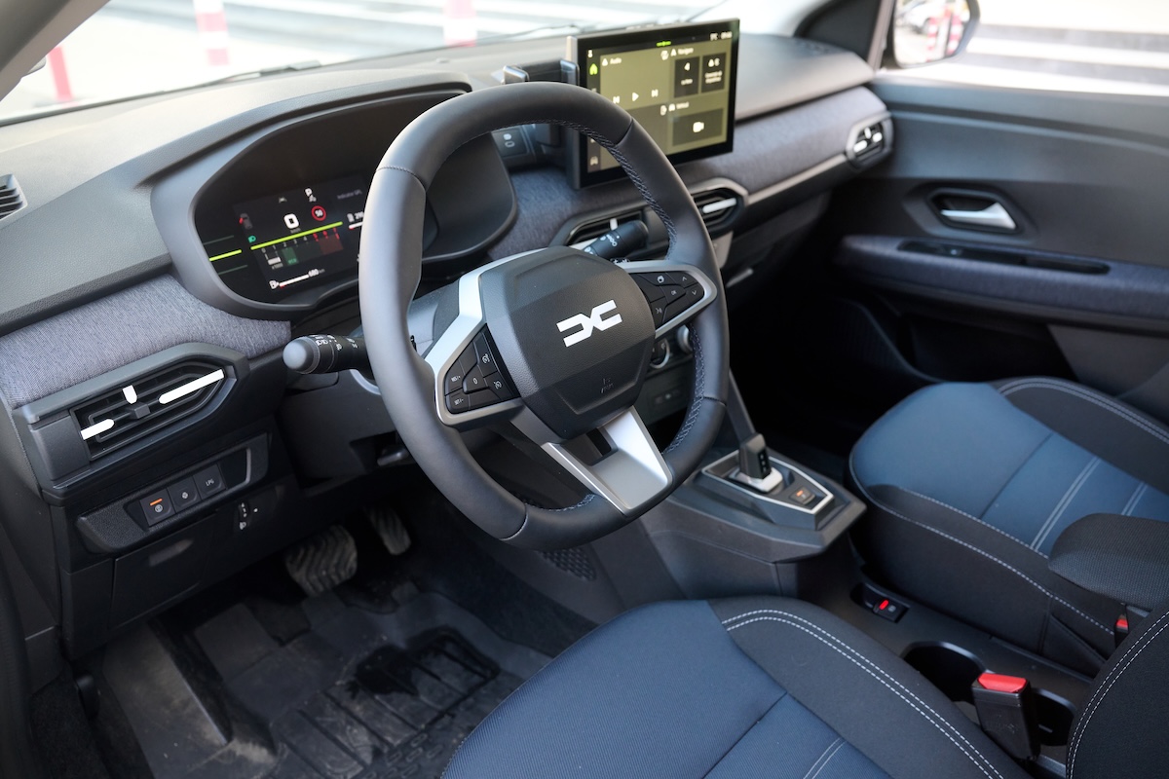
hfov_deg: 61.9
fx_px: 974
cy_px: 390
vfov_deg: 43.6
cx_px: 584
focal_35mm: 30
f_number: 4.5
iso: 1250
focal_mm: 30
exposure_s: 1/50
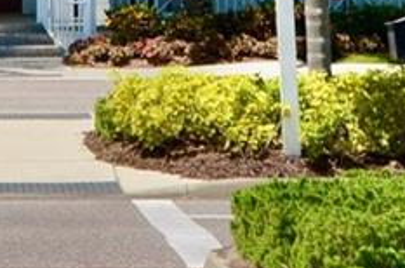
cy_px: -358
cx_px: -61
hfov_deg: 8.3
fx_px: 2771
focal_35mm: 247
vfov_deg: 5.4
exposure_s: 1/250
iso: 160
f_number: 8
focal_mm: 24
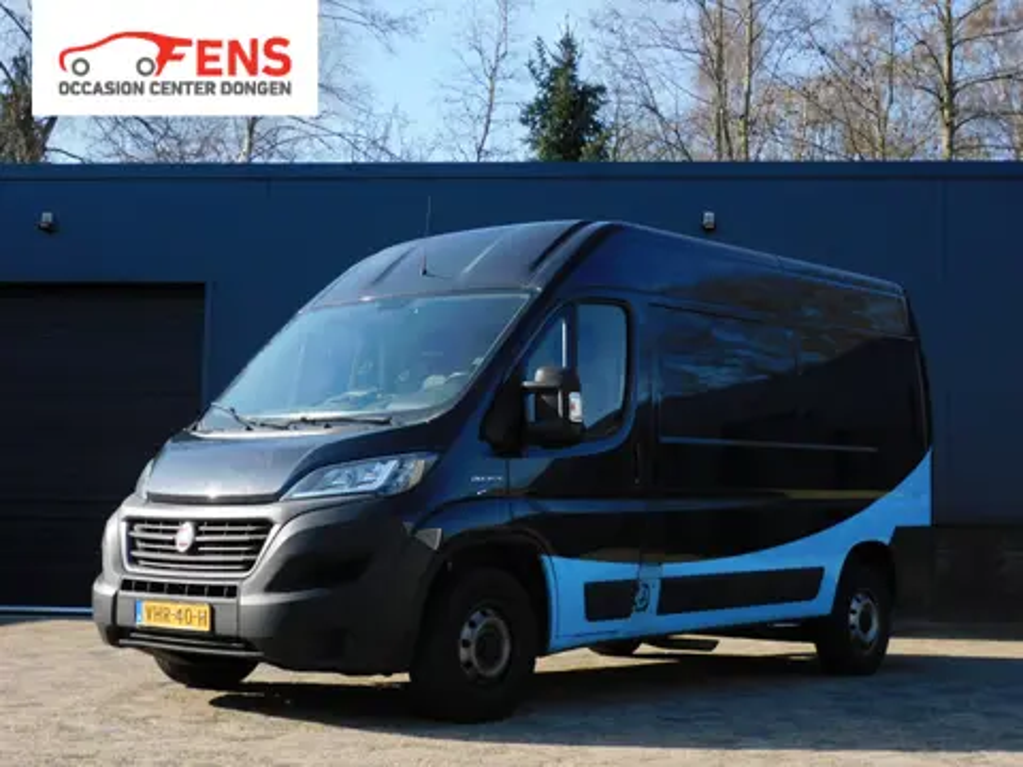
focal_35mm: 55
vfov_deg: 26.6
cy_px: 384
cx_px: 512
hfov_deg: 34.9
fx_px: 1625
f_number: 4
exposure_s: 1/500
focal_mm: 9.9
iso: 125
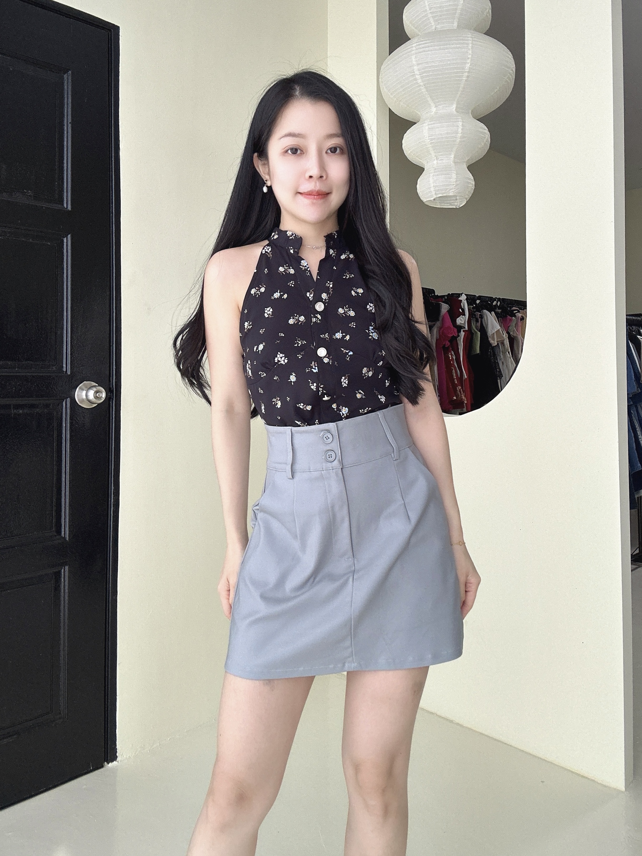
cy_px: 428
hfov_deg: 58.9
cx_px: 321
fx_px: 569
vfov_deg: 73.9
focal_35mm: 23
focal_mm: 2.69
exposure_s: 1/121
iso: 80
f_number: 1.9
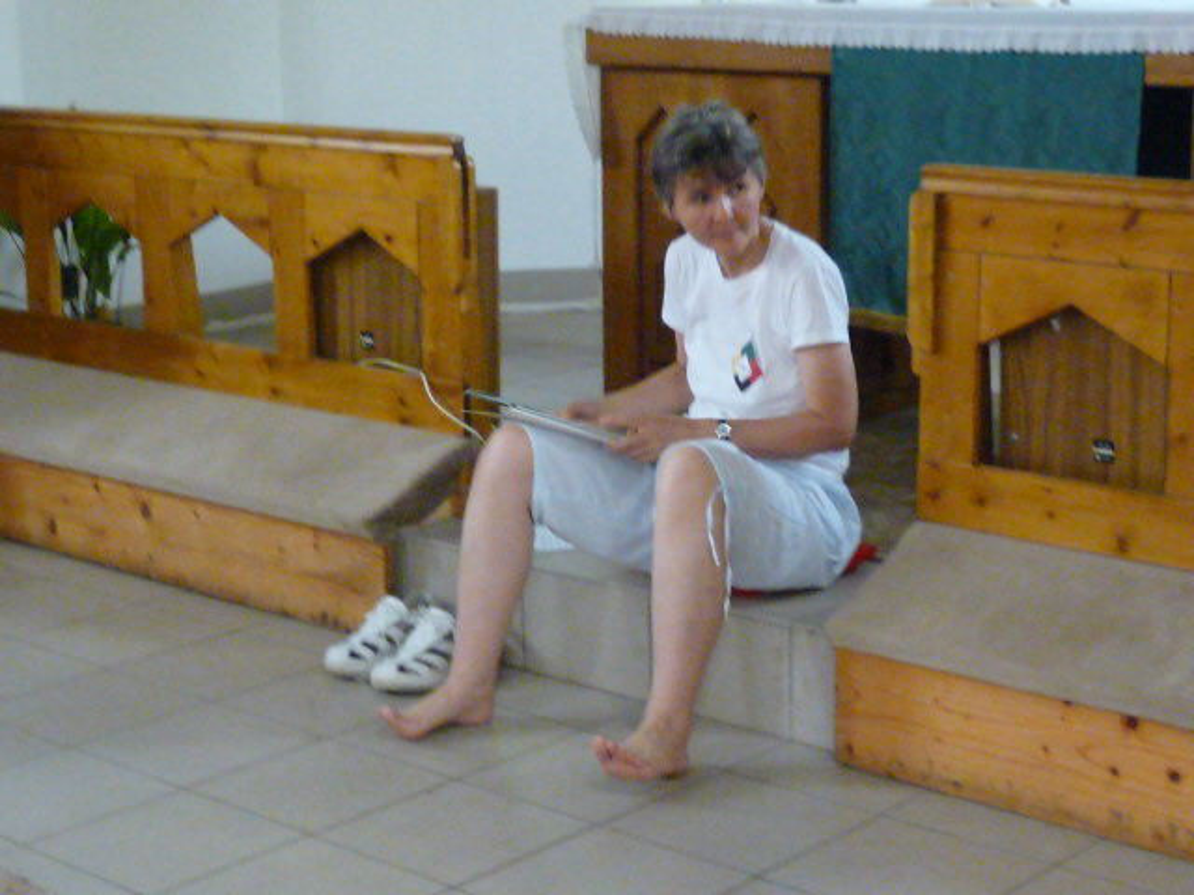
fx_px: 2346
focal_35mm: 68
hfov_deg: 28.6
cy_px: 448
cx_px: 597
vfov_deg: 21.6
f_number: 3
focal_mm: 6.8
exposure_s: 1/20
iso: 800
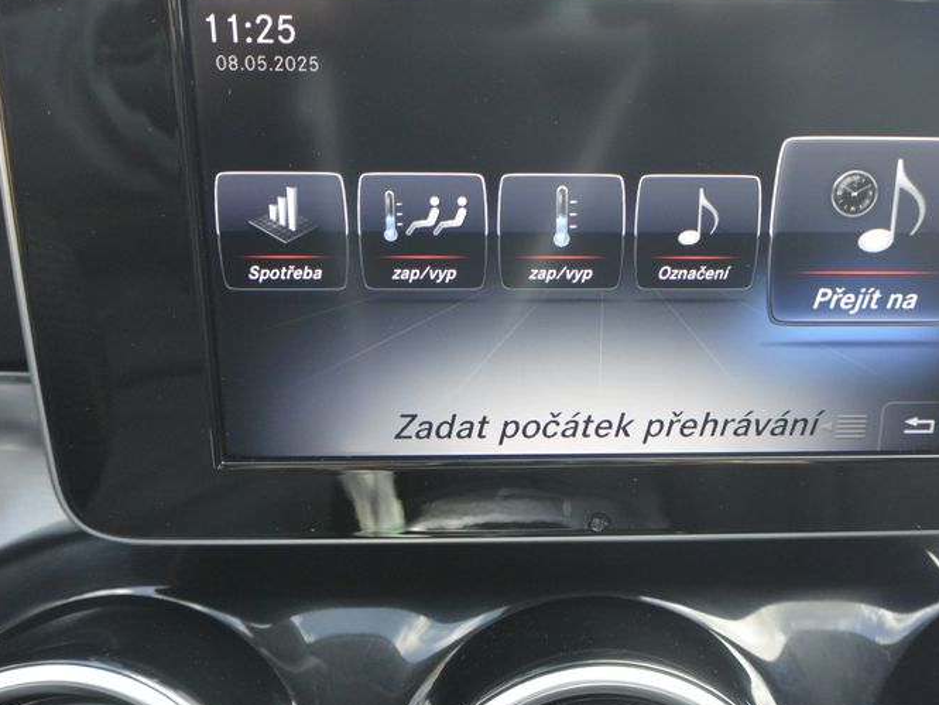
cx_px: 583
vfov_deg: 35.9
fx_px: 1085
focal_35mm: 40
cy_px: 303
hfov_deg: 46.4
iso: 250
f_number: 3.5
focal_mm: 10
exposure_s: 1/125
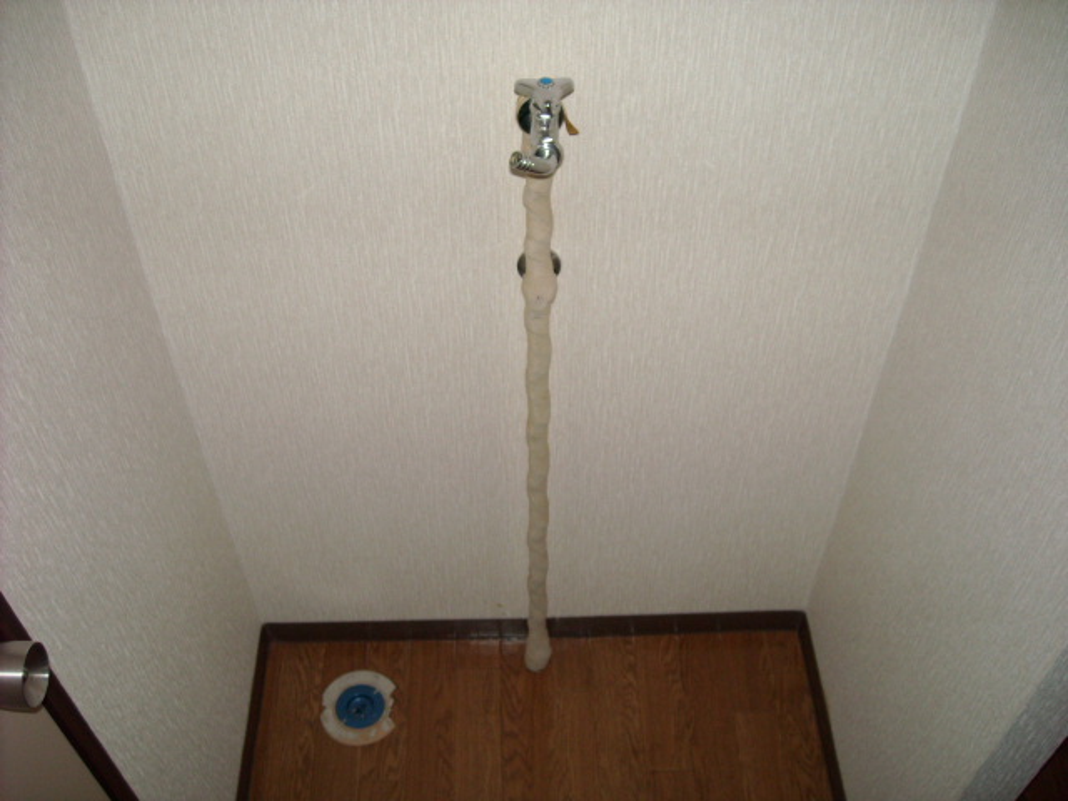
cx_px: 534
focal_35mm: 35
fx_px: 1080
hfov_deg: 52.6
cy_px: 400
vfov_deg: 40.7
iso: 200
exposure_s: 1/60
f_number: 2.8
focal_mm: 5.7
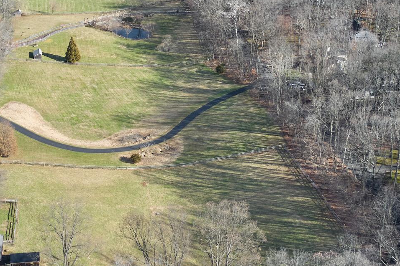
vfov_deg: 22.6
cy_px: 101
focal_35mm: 60
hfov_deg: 33.2
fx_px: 667
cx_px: 143
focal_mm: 10.26
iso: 100
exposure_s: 1/30
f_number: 3.2
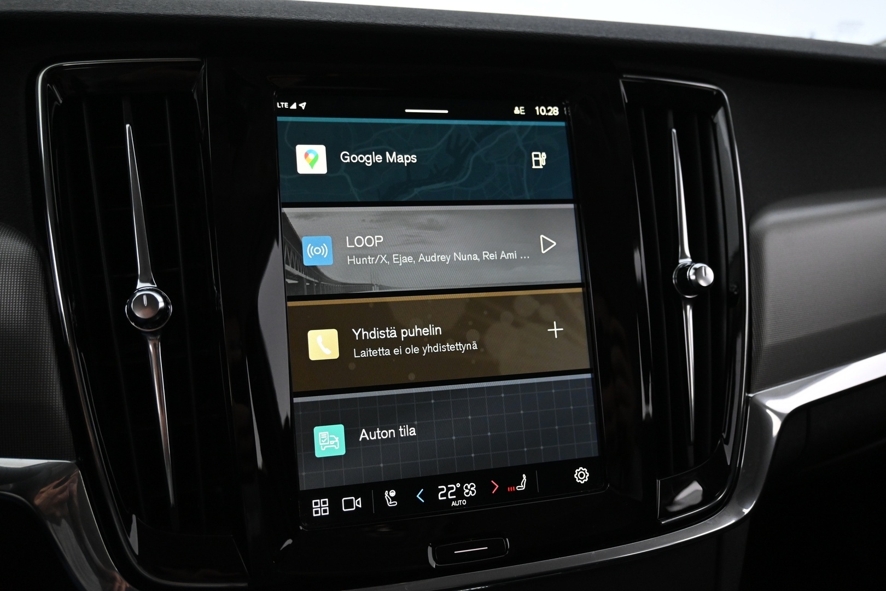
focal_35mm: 32
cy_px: 296
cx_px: 443
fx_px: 775
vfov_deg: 41.7
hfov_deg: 59.5
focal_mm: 21
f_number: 4
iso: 2200
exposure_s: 1/30
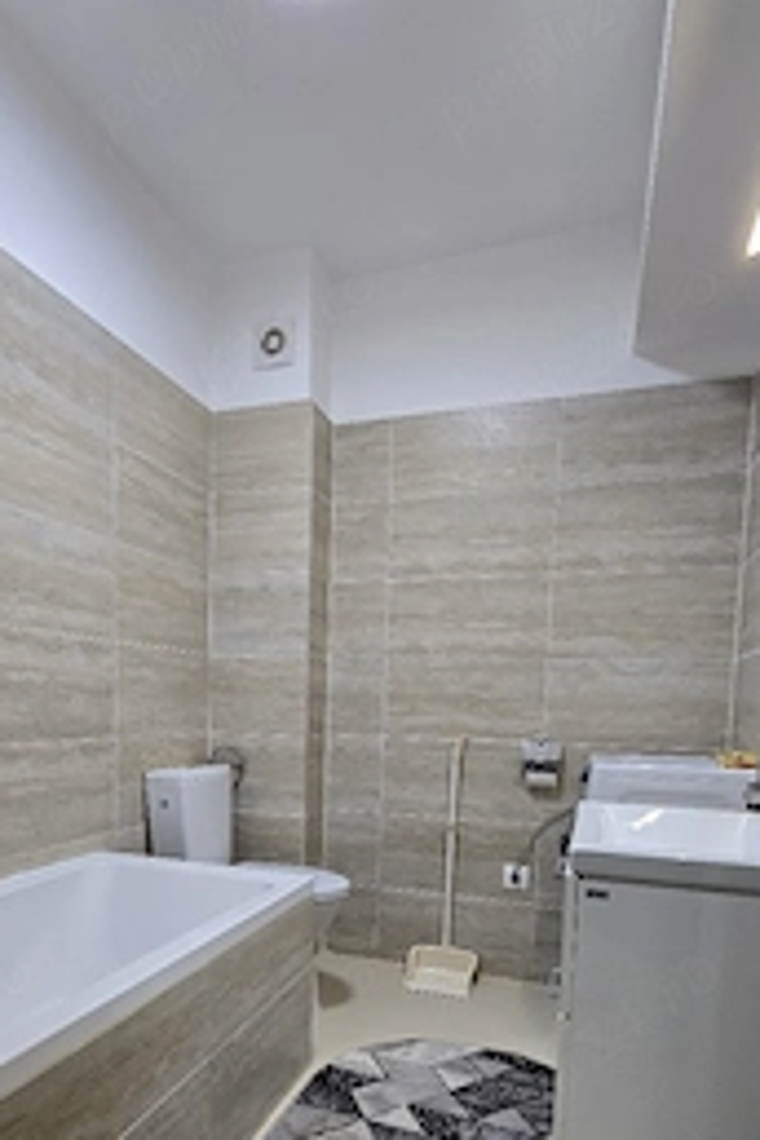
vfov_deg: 78.3
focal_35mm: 21
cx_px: 323
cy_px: 769
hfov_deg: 59.2
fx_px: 665
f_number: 2.2
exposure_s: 1/50.3
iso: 80
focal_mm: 2.2
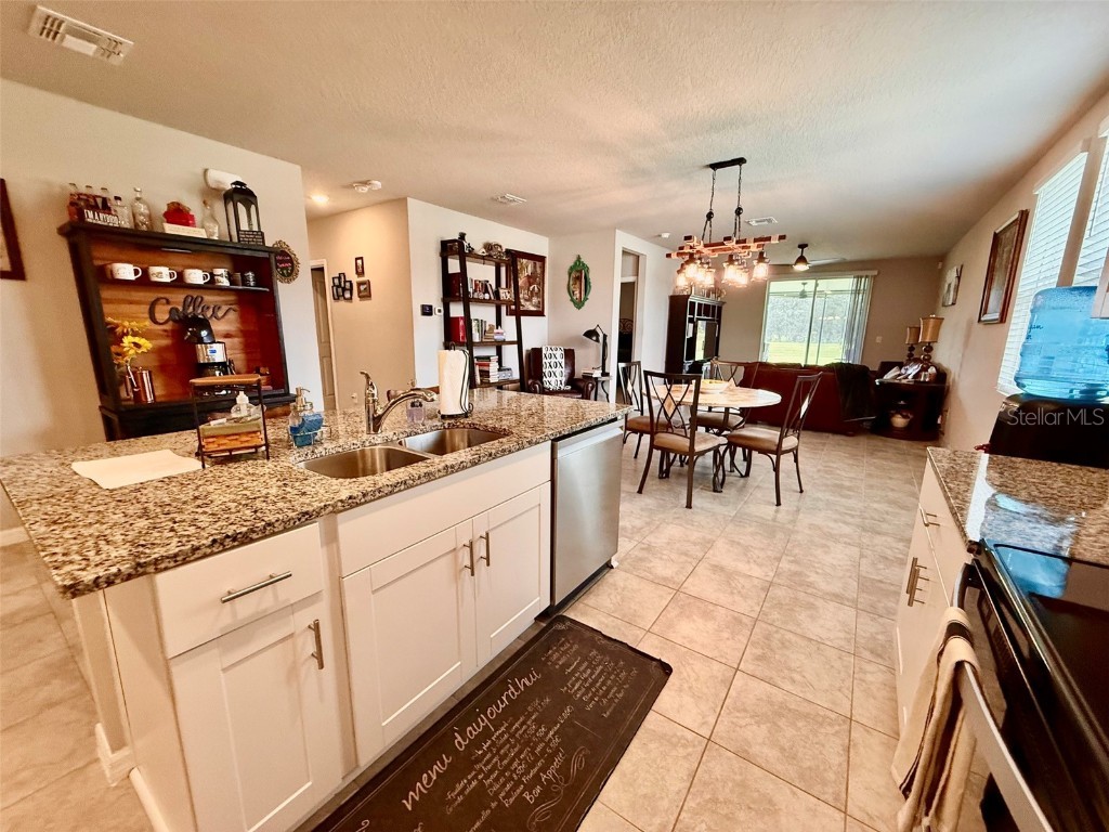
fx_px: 449
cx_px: 554
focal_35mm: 14
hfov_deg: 102.1
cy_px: 416
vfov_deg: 85.7
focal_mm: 2.22
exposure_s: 1/120
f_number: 2.2
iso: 400
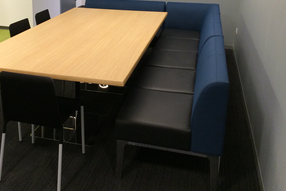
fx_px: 357
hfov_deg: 42.9
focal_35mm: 45
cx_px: 90
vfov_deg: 29.3
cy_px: 42
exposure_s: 1/30
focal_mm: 4.15
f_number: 2.2
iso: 64
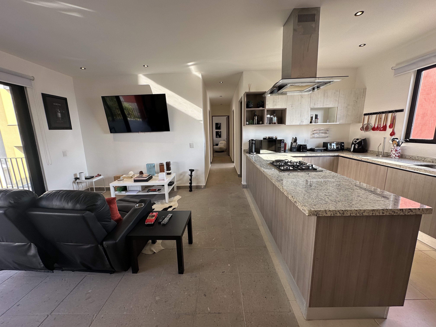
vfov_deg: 85.7
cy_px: 164
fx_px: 176
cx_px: 218
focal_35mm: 14
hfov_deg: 102.1
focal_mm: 2.22
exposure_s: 1/99
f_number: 2.2
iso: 50
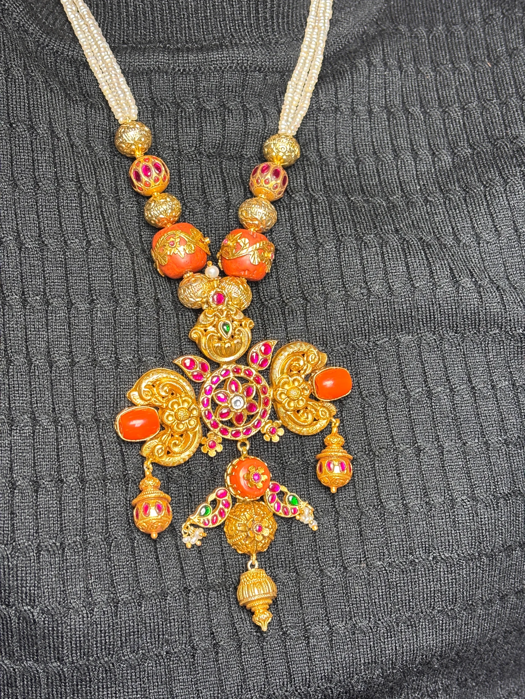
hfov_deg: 28.0
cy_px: 350
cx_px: 262
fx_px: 1052
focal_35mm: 52
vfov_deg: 36.8
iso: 80
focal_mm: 5.96
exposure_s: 1/50
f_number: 1.6
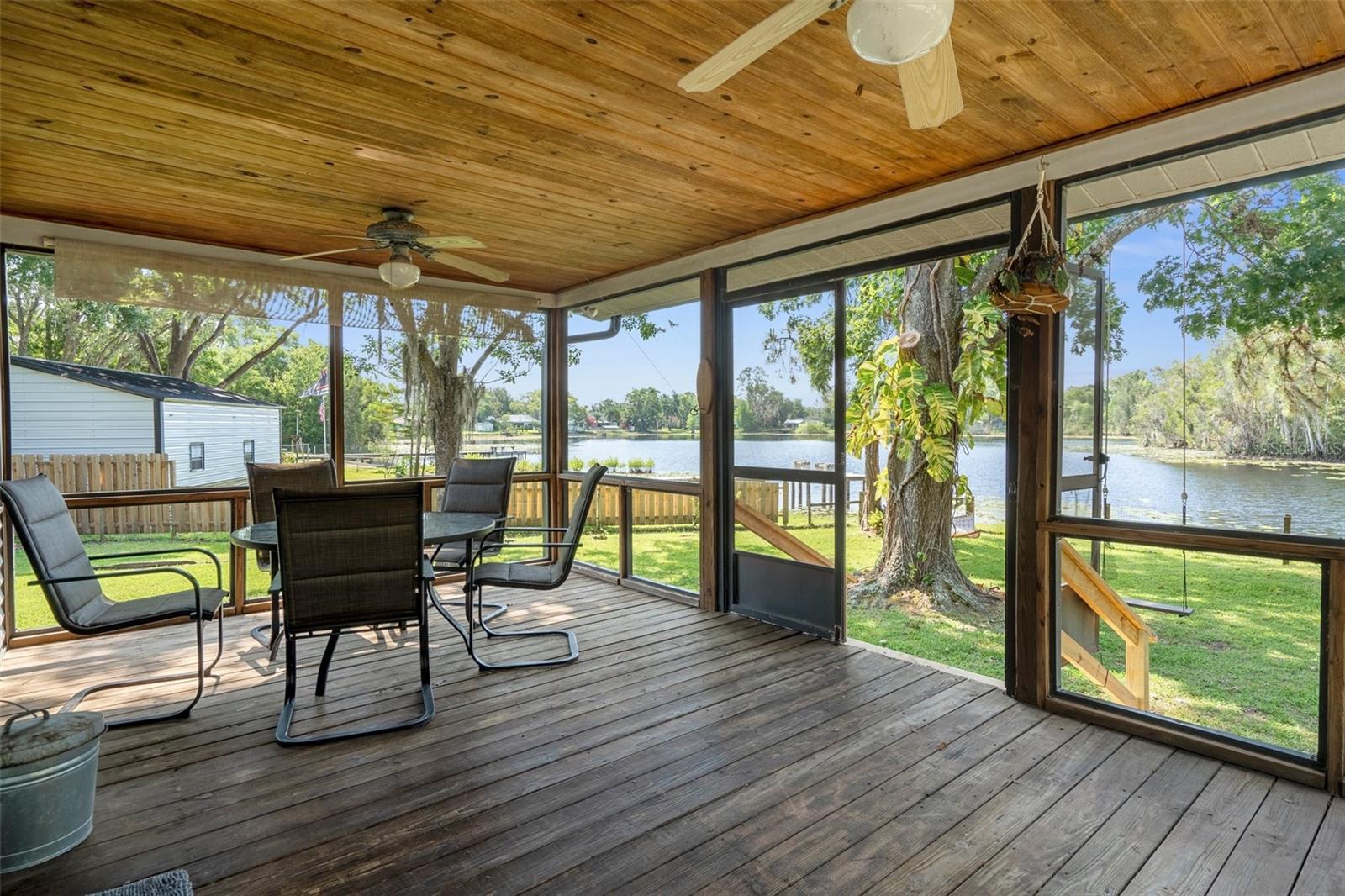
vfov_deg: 67.4
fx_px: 672
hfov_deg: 90.0
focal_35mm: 18
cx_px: 672
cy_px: 448
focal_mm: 18
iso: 400
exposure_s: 1/160
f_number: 8
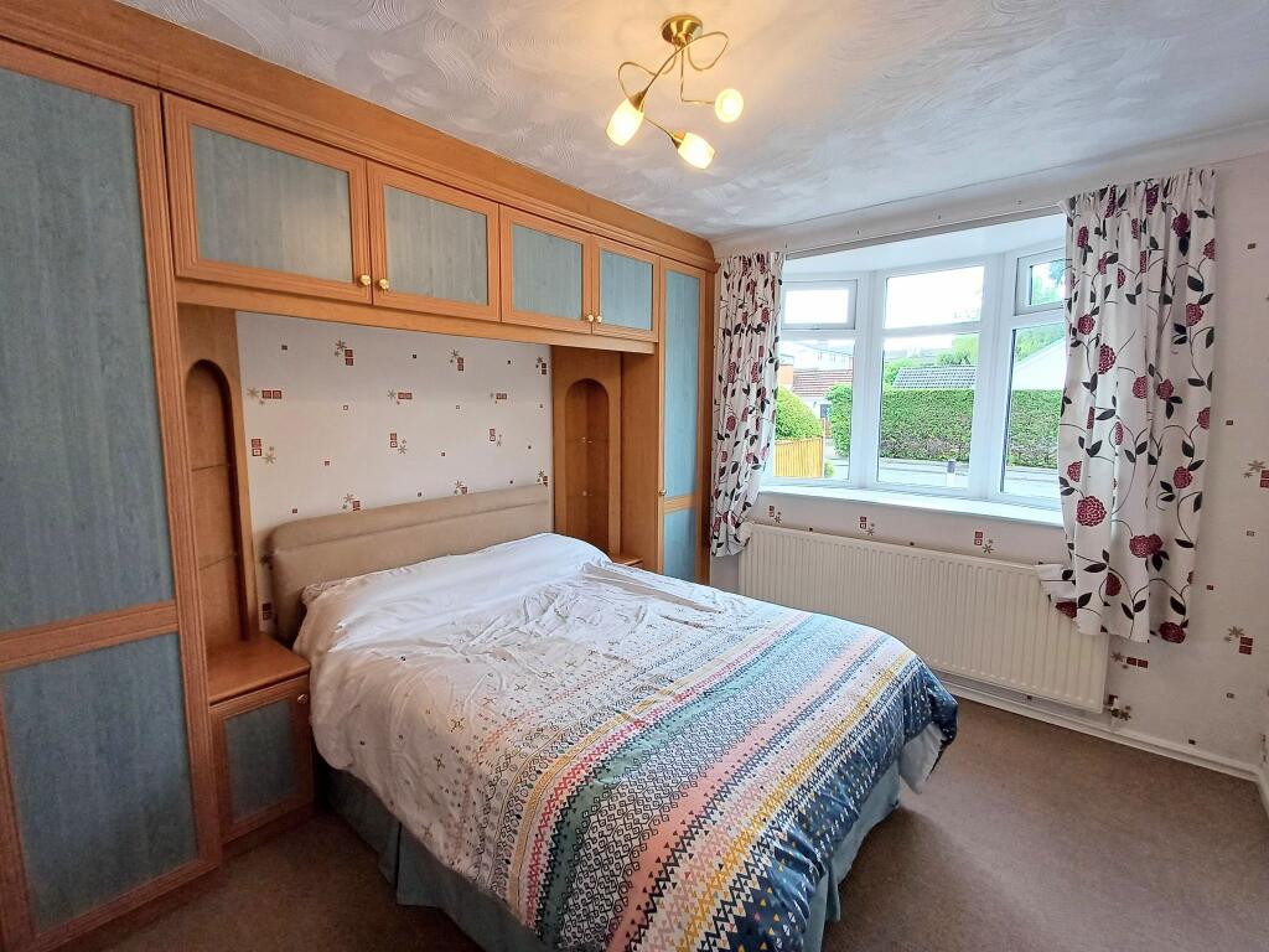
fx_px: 587
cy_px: 476
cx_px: 634
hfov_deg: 94.5
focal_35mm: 16
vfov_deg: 78.1
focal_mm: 1.64
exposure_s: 1/50
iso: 64
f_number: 2.2
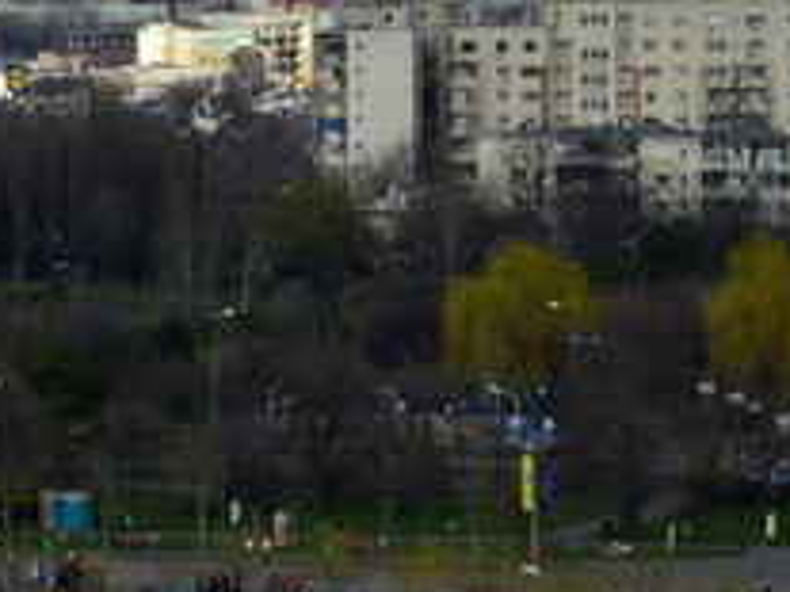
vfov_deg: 4.9
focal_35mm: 306
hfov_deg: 6.5
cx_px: -84
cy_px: 275
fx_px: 6976
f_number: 11
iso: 110
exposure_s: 1/125
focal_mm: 55
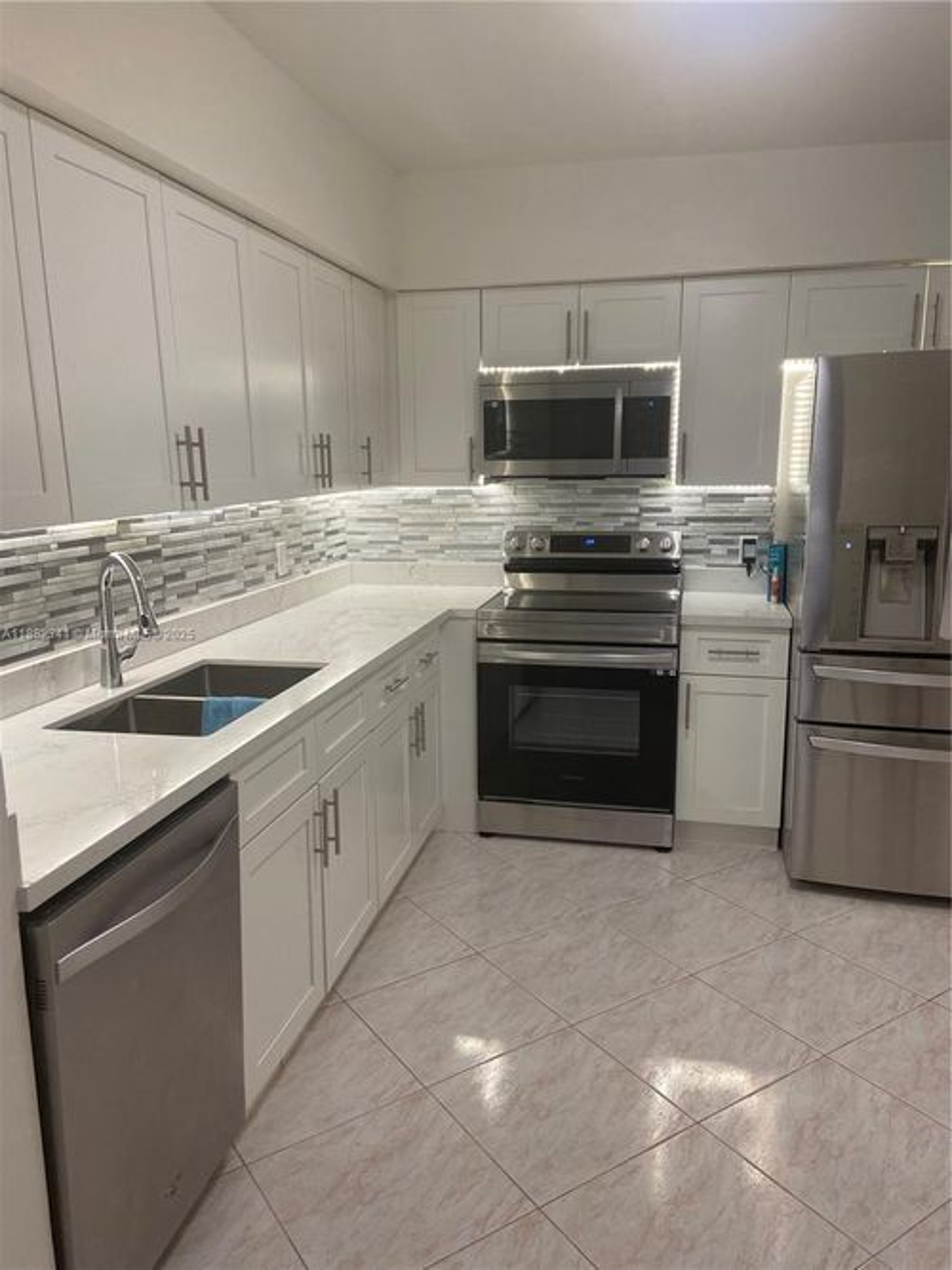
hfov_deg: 53.0
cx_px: 476
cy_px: 635
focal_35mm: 26
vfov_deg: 67.3
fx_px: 954
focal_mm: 4.25
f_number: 1.8
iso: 80
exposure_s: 1/60
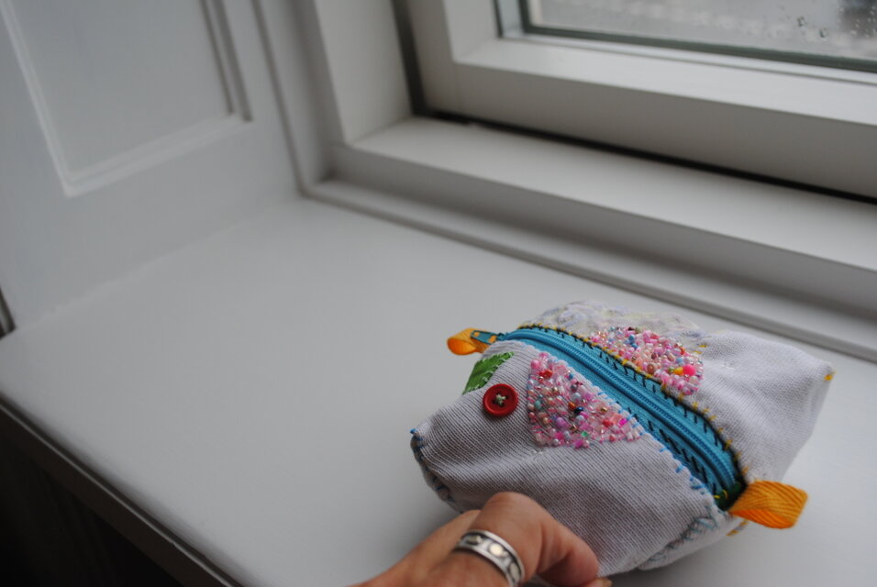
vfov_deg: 29.9
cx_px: 438
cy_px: 294
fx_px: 1098
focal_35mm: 45
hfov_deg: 43.6
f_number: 5.6
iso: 200
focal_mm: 30
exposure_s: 1/125
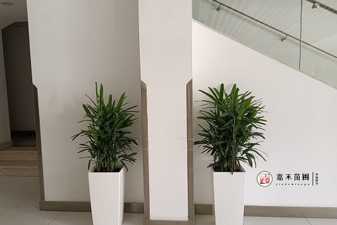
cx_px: 168
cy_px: 118
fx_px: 253
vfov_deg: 47.9
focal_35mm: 27
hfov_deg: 67.4
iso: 864
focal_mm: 4.71
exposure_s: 1/50
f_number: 1.89
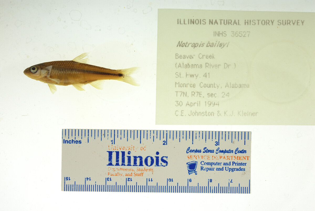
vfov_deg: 22.6
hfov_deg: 33.4
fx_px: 525
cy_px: 106
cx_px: 158
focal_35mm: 60
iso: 100
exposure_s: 1/200
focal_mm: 60
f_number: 10
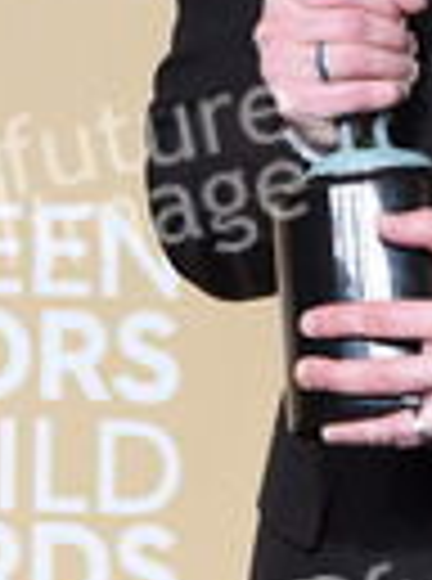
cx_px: 569
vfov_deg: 5.9
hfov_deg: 4.4
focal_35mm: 335
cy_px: -31
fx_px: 5602
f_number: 5.6
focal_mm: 112
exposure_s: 1/250
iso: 2500
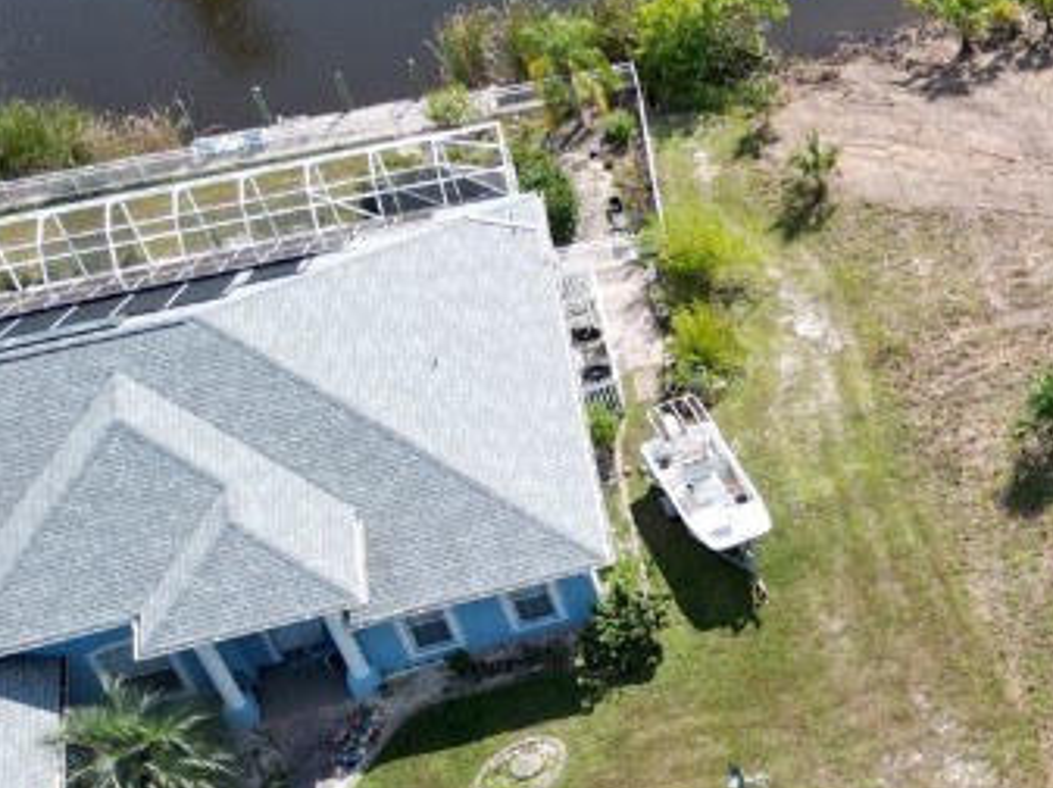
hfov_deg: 23.6
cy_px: 578
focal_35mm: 73
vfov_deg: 20.0
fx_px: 2218
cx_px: 1369
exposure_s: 1/3200
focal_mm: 6.72
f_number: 1.7
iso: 200
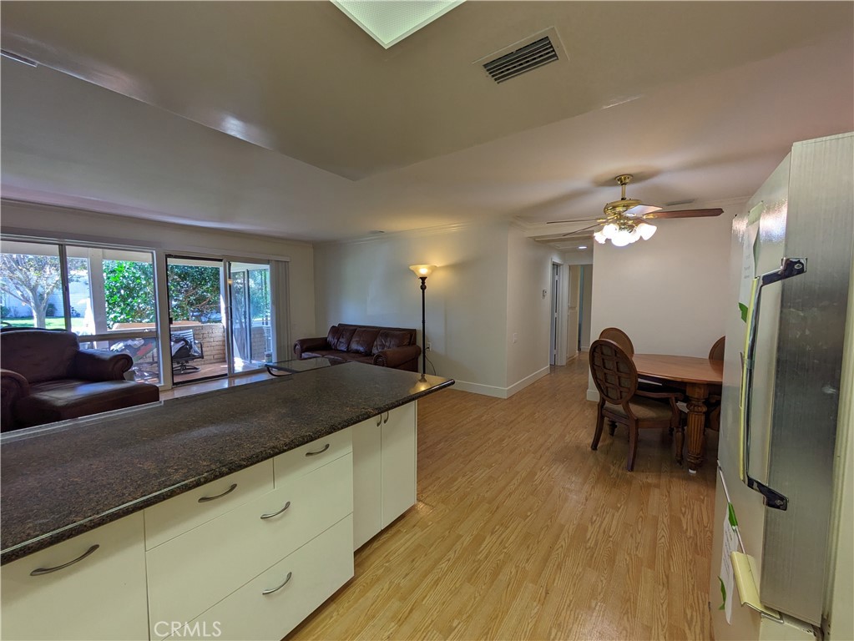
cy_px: 320
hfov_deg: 102.0
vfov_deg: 85.7
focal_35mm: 14
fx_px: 346
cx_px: 427
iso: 60
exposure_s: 1/120
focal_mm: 1.83
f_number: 2.2
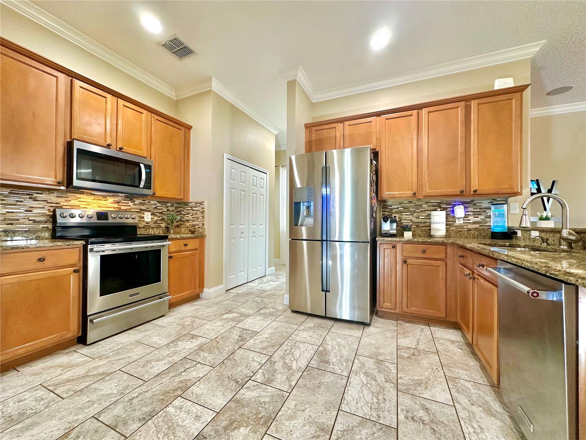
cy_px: 220
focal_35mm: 14
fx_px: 237
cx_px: 293
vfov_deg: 85.7
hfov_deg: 102.1
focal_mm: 2.22
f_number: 2.2
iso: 160
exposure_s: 1/60
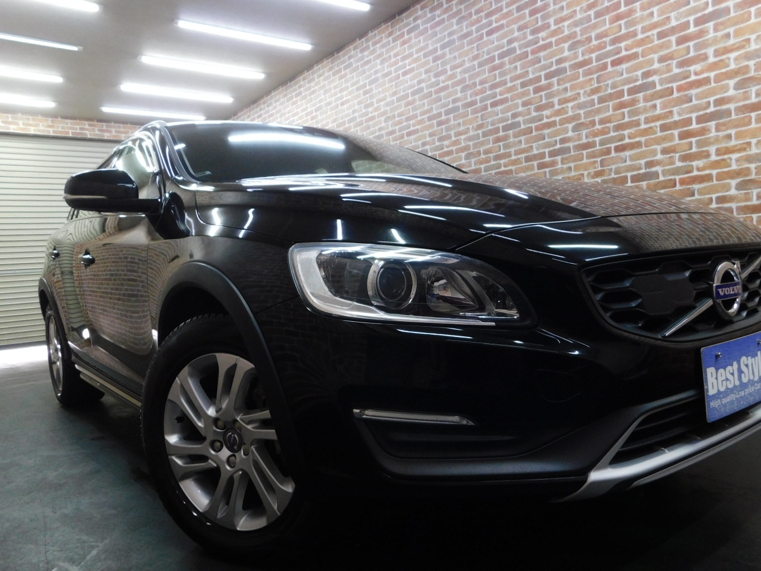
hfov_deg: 65.2
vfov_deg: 51.2
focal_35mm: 27
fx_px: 594
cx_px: 410
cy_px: 321
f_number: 3
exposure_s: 1/30
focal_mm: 4
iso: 220
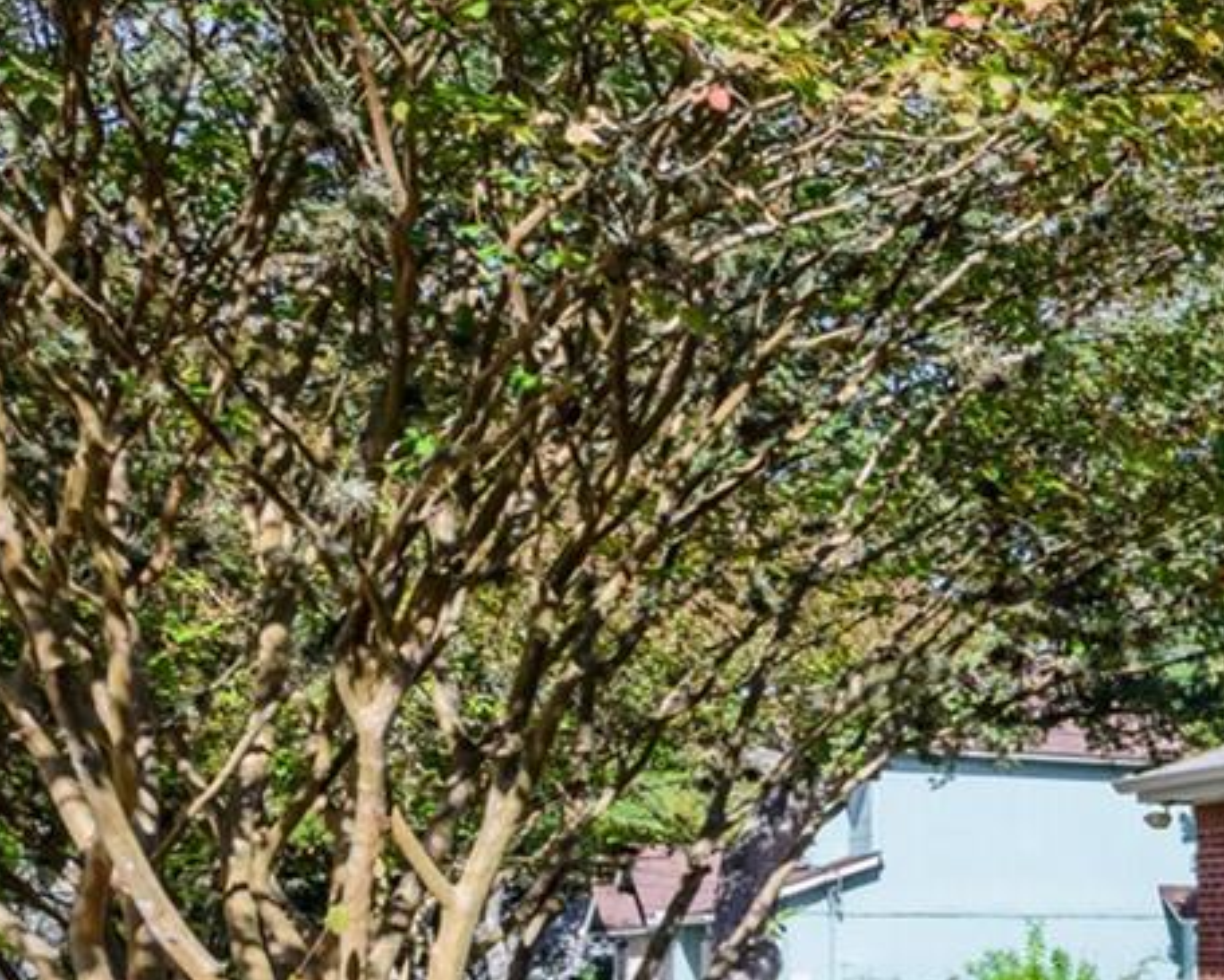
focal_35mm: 59
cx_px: 2625
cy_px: 971
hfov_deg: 17.6
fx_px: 2138
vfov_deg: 24.7
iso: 800
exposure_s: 1/500
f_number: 11
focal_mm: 14
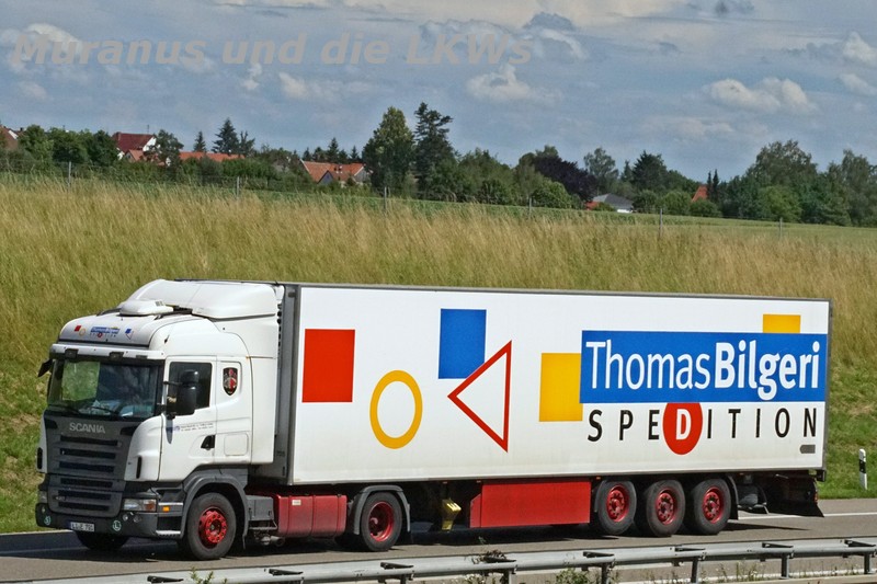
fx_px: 2740
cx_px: 438
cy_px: 292
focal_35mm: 112
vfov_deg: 12.2
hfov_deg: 18.2
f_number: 13
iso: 2000
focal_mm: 75
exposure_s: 1/2500
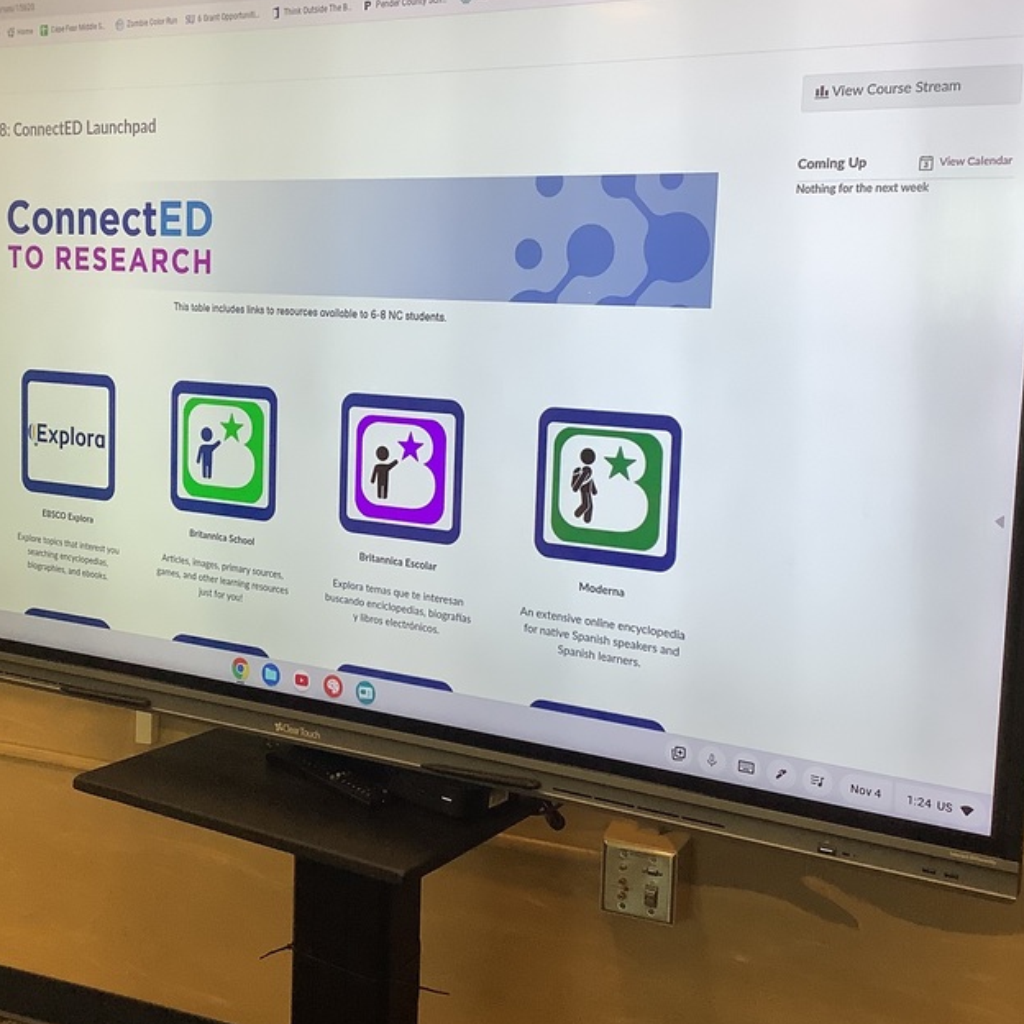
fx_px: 1506
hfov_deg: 37.4
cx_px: 400
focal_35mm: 45
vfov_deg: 37.5
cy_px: 471
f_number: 2.4
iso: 80
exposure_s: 1/120
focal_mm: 3.3
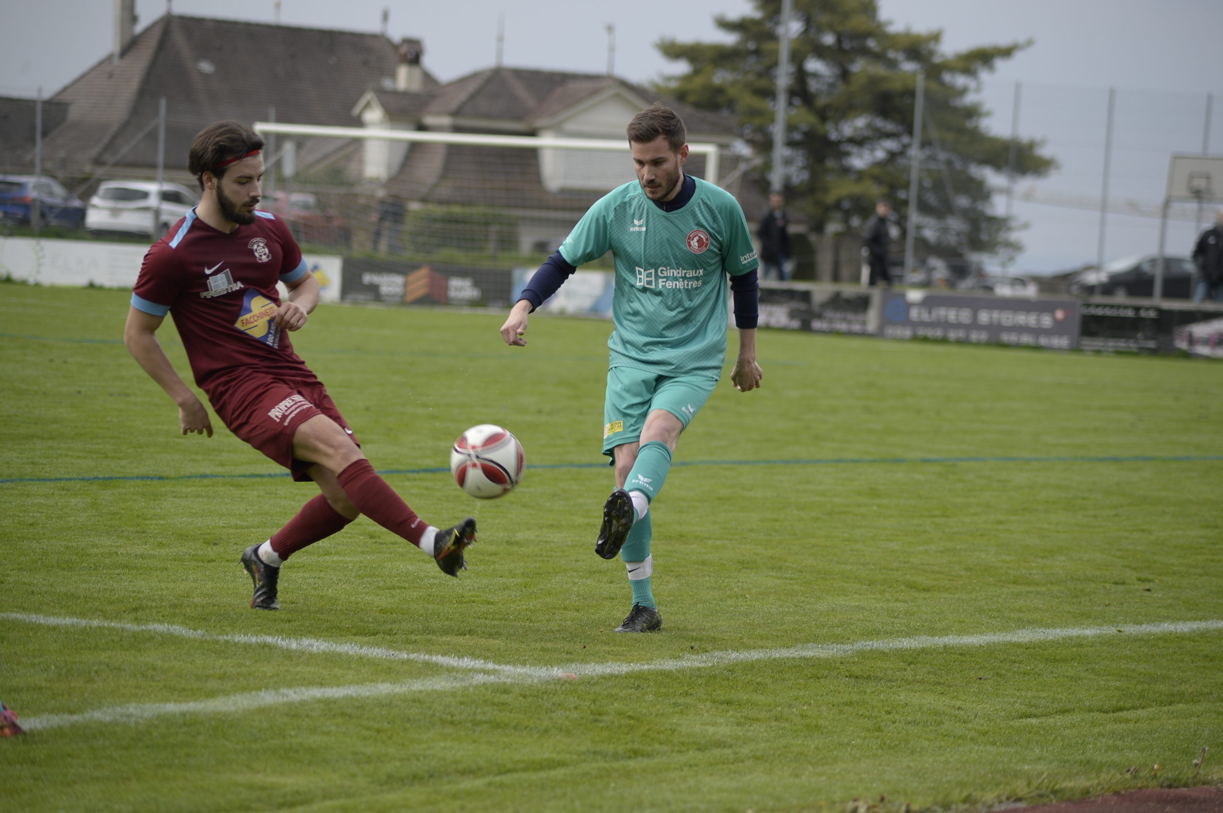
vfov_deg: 8.8
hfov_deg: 13.3
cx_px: 612
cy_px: 406
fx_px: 5260
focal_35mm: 155
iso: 280
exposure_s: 1/640
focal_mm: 155
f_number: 4.5
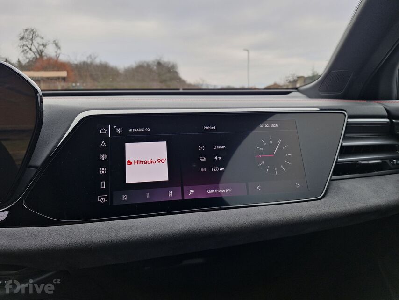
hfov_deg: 73.9
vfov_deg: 58.9
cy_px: 150
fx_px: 265
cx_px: 200
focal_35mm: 23
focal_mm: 5.54
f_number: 1.8
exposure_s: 1/121
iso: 50
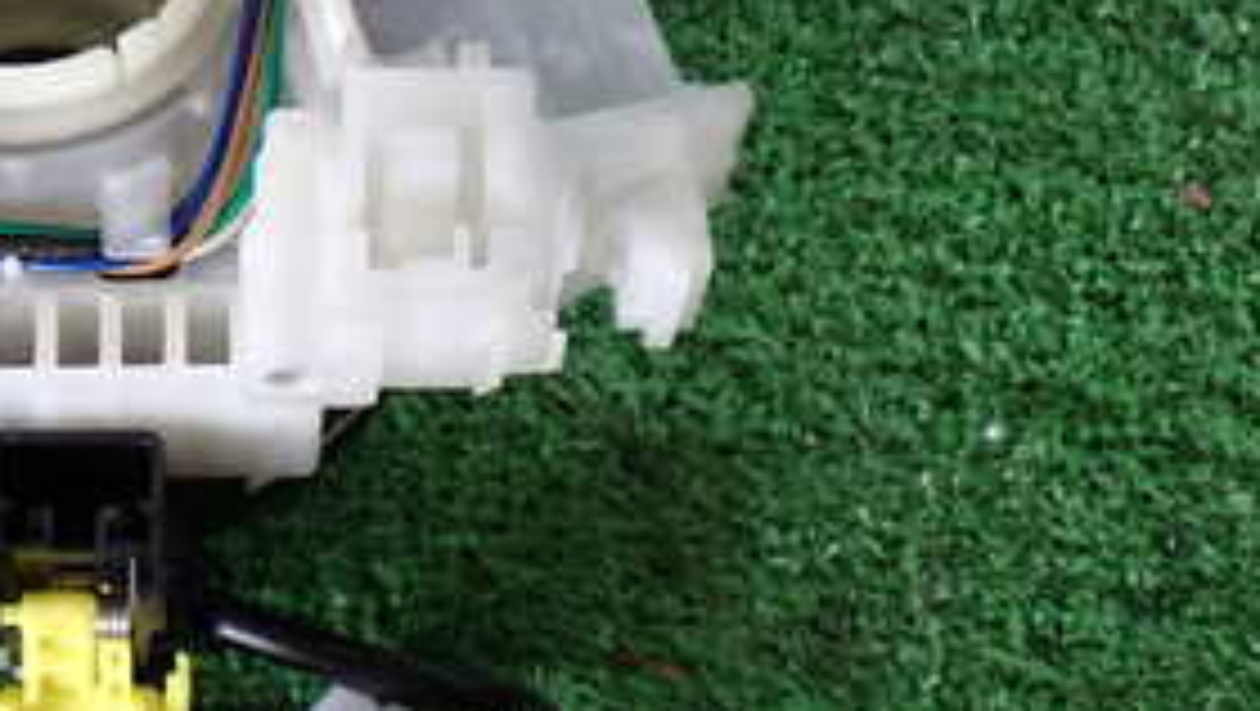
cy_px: 202
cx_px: 40
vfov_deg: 14.4
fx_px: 2809
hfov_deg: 24.3
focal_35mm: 84
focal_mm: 6.37
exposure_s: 1/50
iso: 200
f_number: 2.5
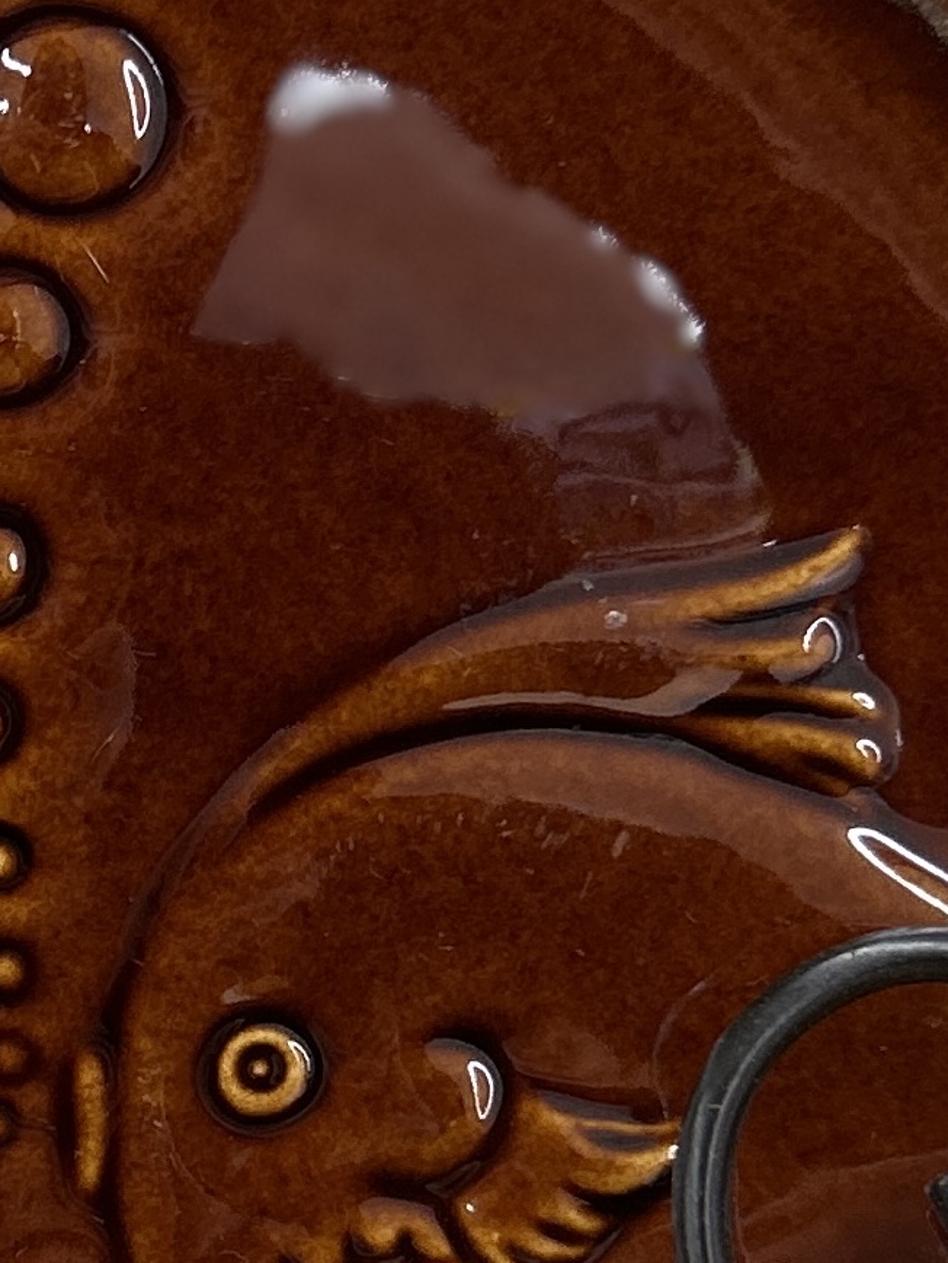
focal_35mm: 104
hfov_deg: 14.0
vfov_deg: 18.9
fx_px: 3797
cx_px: -41
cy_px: 500
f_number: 1.5
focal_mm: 5.7
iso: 80
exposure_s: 1/60
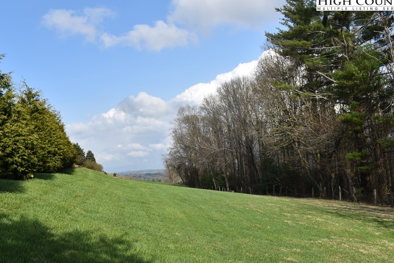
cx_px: 163
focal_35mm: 35
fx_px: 383
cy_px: 156
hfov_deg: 54.1
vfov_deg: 37.7
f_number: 8
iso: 100
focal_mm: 18
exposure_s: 1/250
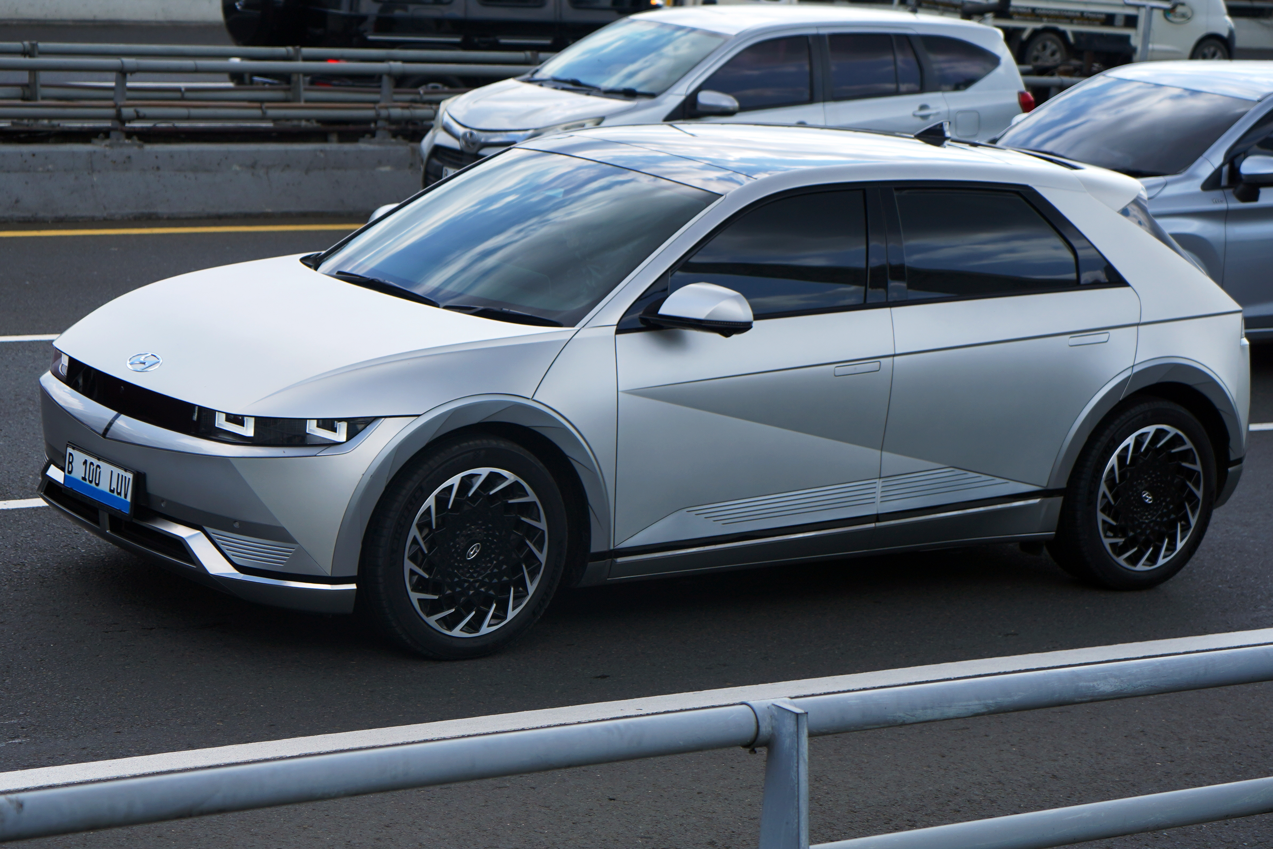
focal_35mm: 70
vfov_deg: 19.5
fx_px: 2475
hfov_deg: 28.8
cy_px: 424
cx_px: 636
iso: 200
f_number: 5
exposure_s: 1/1250
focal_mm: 70
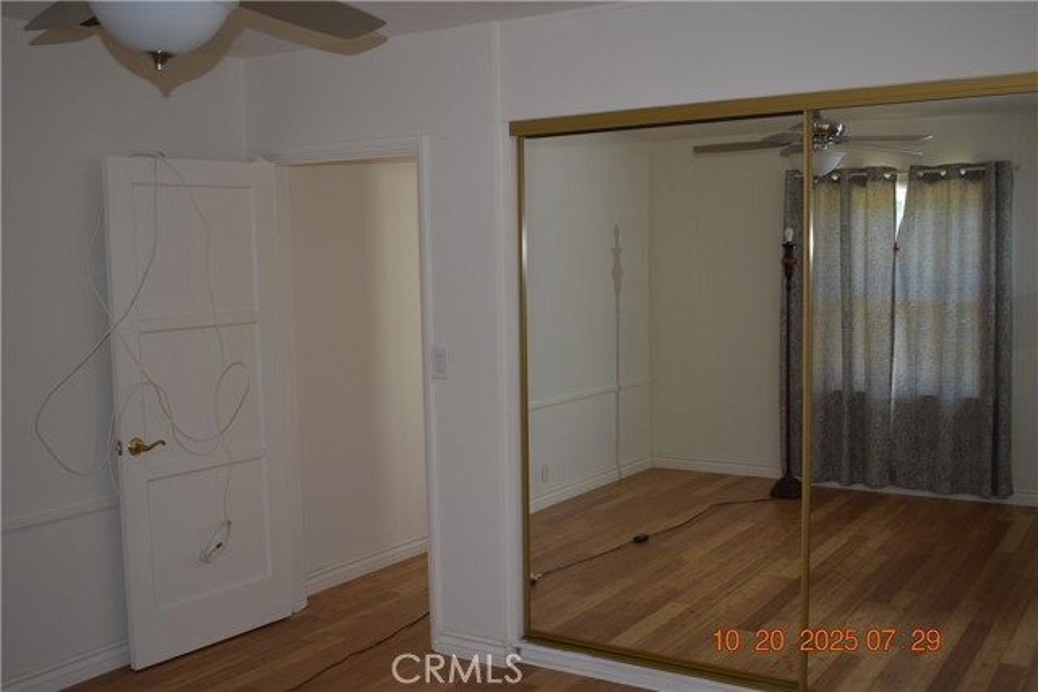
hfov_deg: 53.1
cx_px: 519
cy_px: 346
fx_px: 1038
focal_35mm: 36
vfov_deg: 36.9
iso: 250
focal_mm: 24
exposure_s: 1/30
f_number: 4
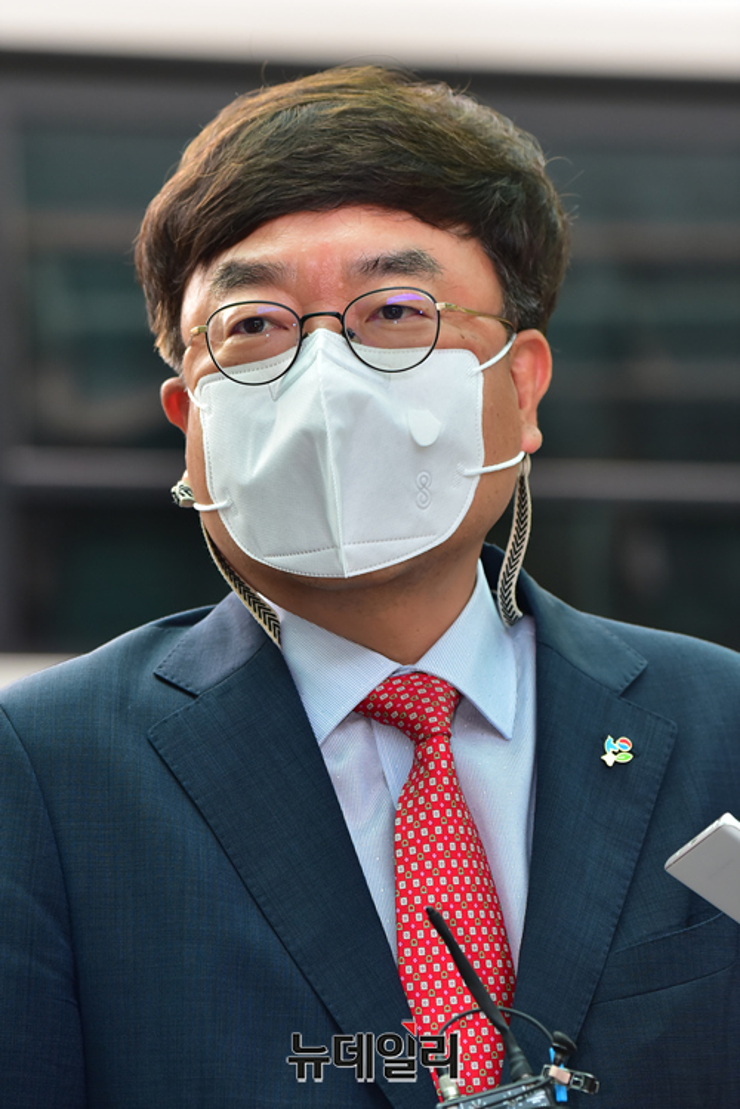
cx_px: 370
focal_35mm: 200
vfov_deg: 10.3
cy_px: 554
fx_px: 6166
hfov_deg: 6.9
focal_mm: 200
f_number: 6.3
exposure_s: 1/200
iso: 1250
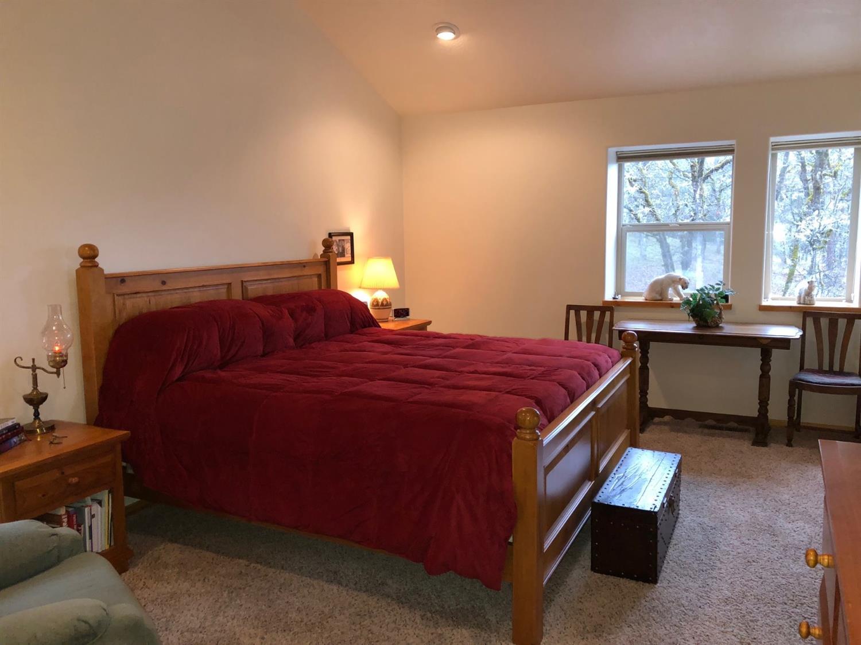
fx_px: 696
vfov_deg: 49.7
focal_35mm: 28
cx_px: 430
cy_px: 322
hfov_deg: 63.5
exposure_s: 1/40
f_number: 1.8
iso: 200
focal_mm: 3.99
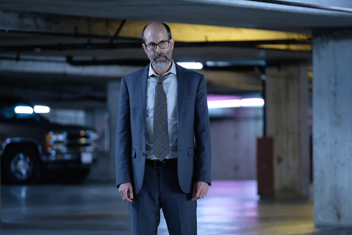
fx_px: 2053
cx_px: 176
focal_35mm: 210
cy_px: 118
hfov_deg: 9.8
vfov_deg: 6.5
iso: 6400
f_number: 2.8
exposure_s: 1/60
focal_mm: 140
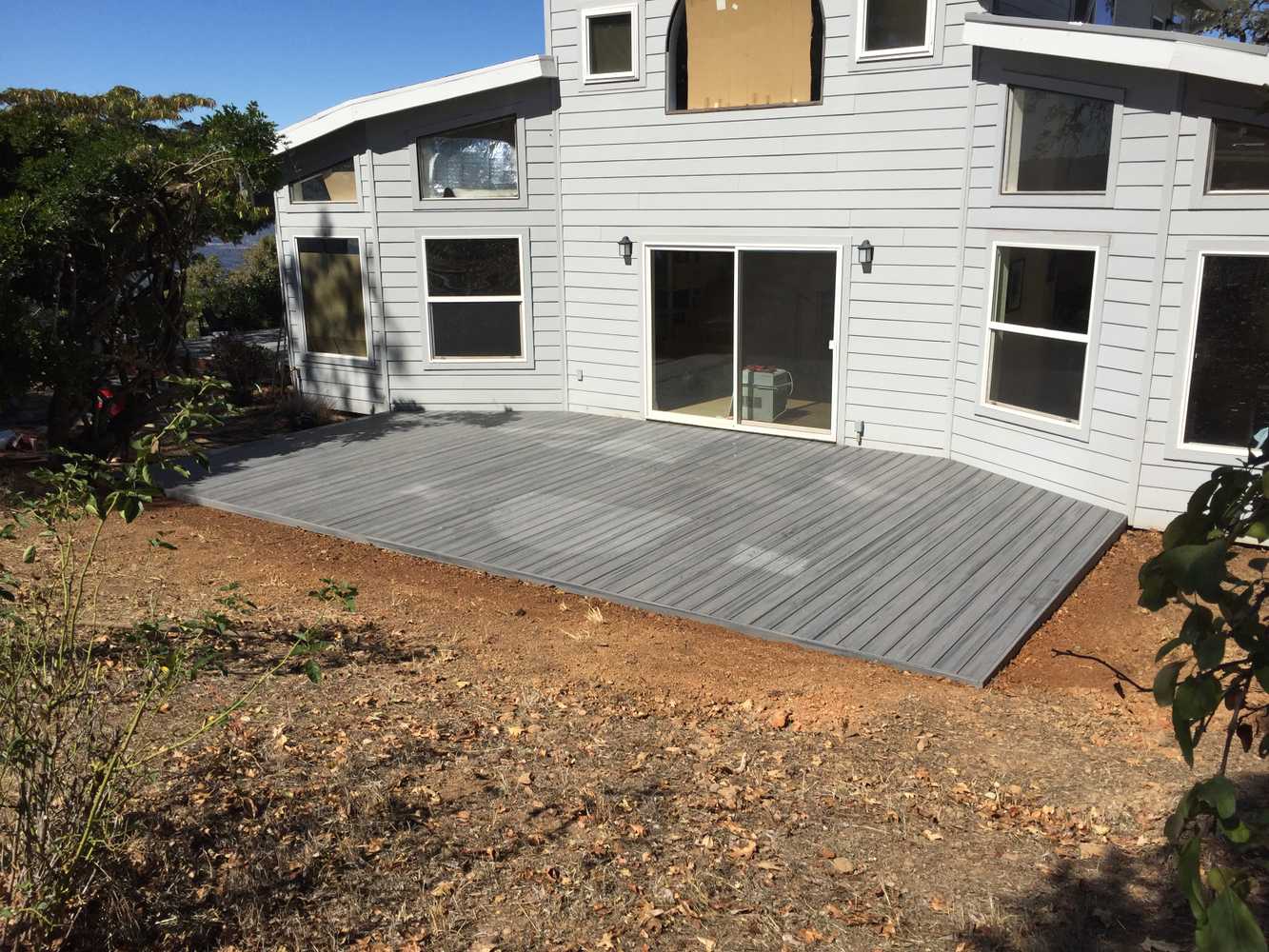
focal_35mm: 29
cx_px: 634
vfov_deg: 48.2
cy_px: 476
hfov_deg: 61.7
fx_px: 1063
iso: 32
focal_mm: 4.15
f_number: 2.2
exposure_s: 1/3597
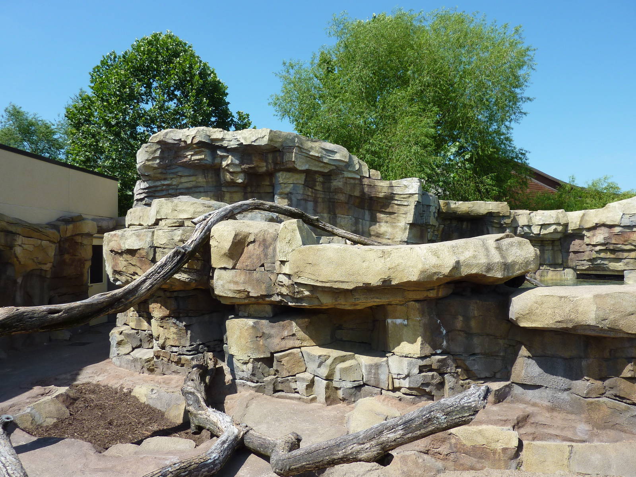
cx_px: 318
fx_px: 459
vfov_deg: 54.9
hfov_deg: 69.4
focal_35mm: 25
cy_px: 238
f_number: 3.5
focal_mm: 4.1
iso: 80
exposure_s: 1/640
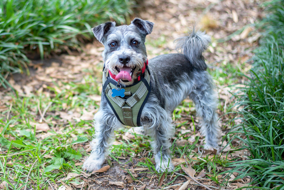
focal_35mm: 50
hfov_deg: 39.6
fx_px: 395
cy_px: 95
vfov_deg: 27.0
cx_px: 142
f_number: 2
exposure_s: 1/1250
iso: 400
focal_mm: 50
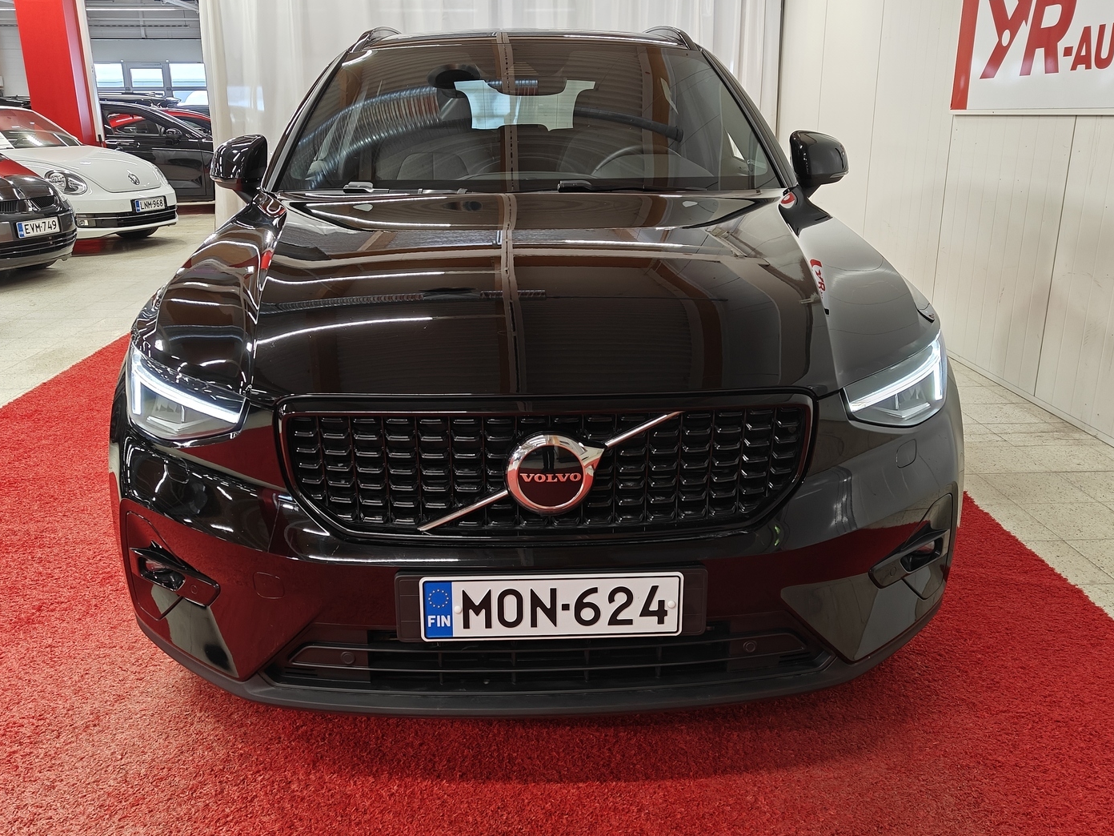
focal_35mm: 30
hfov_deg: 60.0
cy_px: 421
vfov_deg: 46.8
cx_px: 551
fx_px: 965
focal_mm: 5.59
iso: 80
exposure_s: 1/50
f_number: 1.8
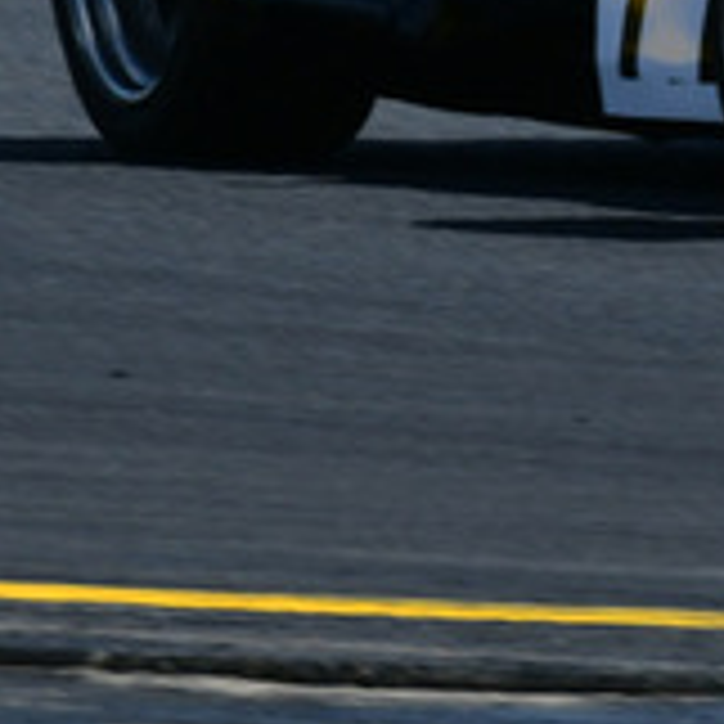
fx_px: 58542
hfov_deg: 0.7
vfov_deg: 0.7
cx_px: 1255
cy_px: -450
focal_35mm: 2474
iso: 320
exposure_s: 1/640
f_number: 11
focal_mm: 390
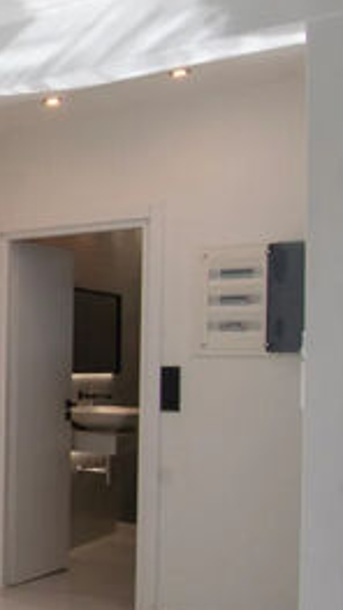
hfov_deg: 17.7
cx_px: -351
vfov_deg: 44.0
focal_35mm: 46
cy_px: 369
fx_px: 750
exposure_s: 1/40
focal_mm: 11
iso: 160
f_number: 11
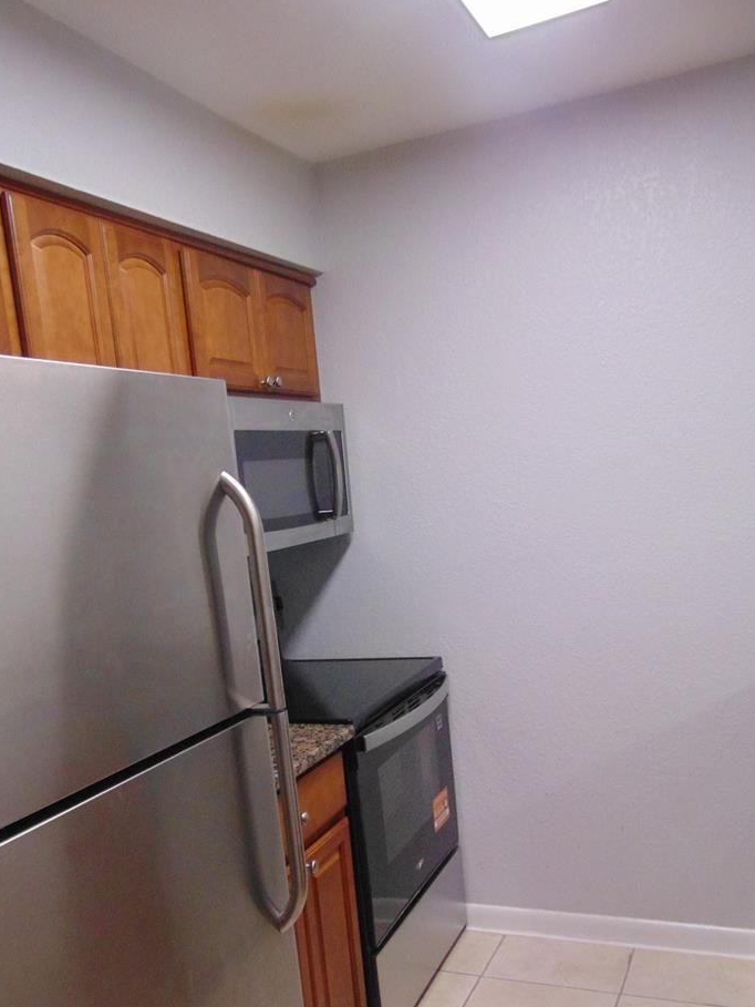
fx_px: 959
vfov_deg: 54.6
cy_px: 643
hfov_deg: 42.9
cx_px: 344
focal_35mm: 33
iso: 400
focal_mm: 4.5
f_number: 3
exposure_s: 1/30
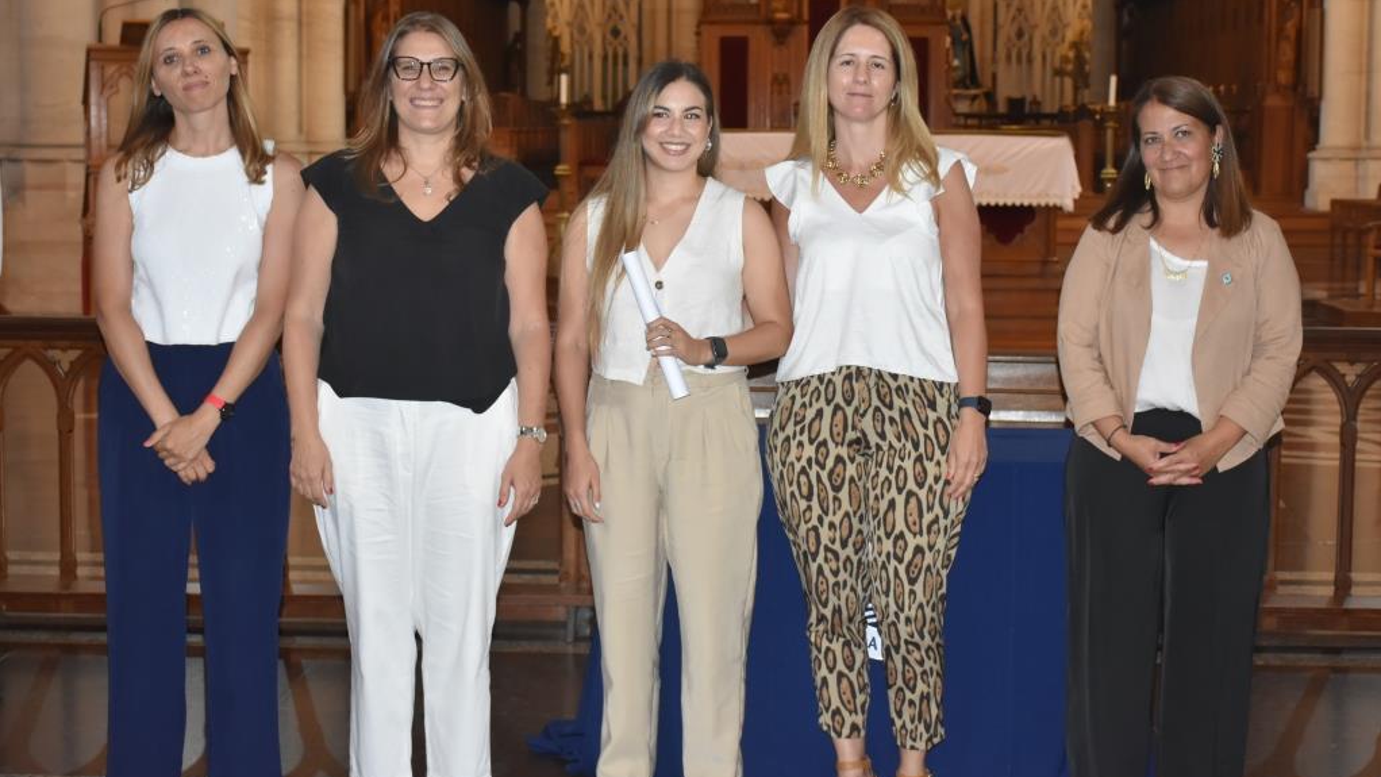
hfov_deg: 33.3
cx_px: 690
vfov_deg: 19.1
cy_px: 329
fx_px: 2307
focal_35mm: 63
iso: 1600
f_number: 5.6
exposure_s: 1/60
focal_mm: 40
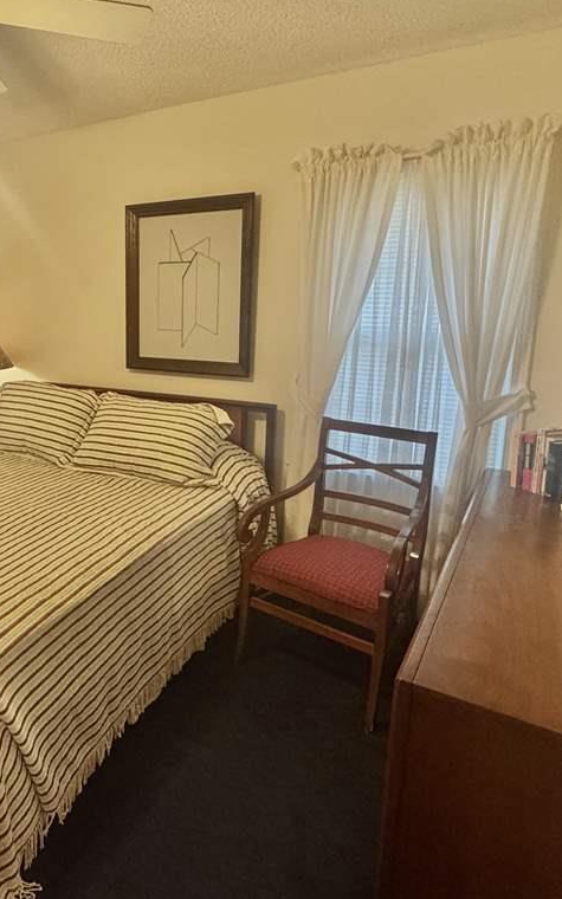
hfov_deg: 46.5
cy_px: 409
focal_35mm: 25
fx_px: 613
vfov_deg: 72.4
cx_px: 106
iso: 400
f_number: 2.2
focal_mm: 2.22
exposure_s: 1/60
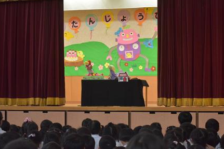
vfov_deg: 14.0
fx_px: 610
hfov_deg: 20.8
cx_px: 115
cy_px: 78
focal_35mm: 98
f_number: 9
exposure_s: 1/320
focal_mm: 85
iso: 6400
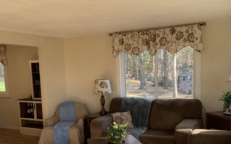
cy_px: 99
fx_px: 246
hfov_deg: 50.4
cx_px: 122
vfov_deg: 32.4
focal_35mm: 39
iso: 64
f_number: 1.8
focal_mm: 4.25
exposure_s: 1/121
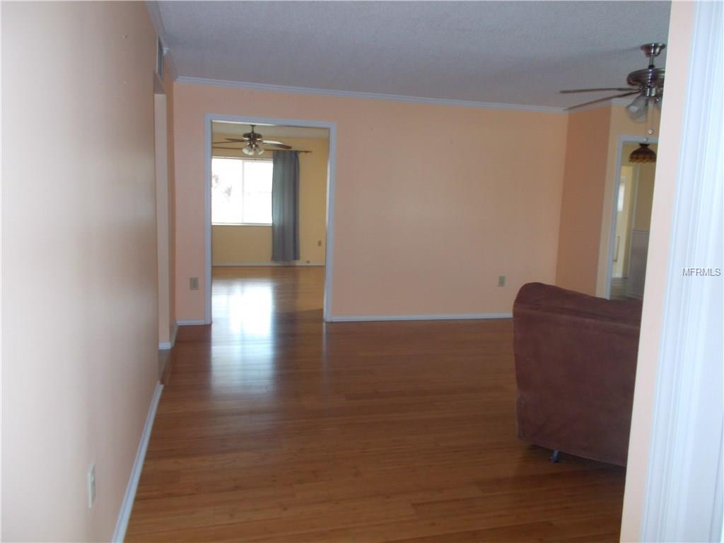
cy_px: 272
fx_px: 544
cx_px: 362
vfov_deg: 53.1
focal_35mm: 26
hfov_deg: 67.3
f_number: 3.2
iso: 200
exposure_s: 1/25
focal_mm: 4.6
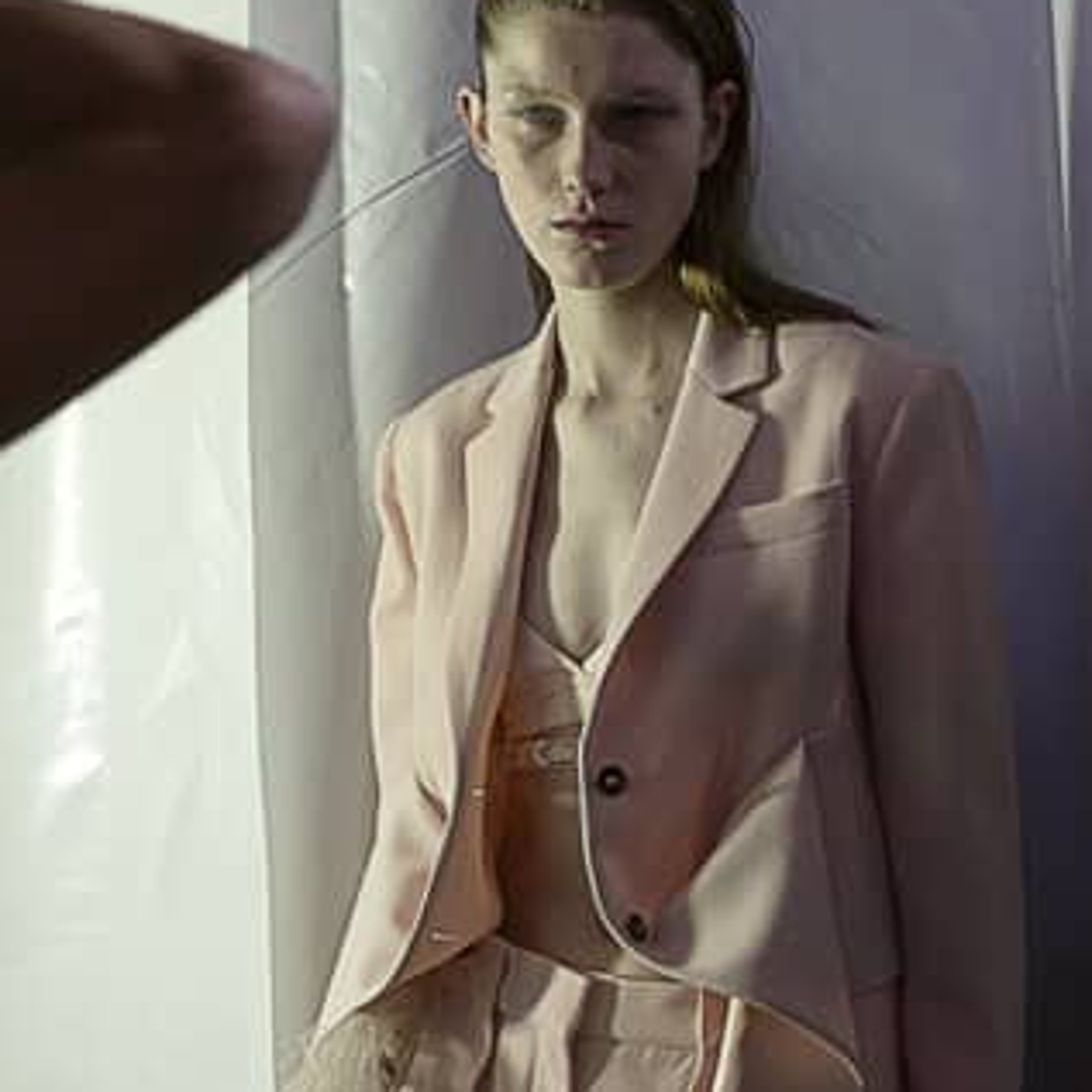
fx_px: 3426
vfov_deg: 18.0
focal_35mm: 96
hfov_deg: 17.9
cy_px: 853
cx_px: 138
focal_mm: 35
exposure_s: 1/2000
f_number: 2.8
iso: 500
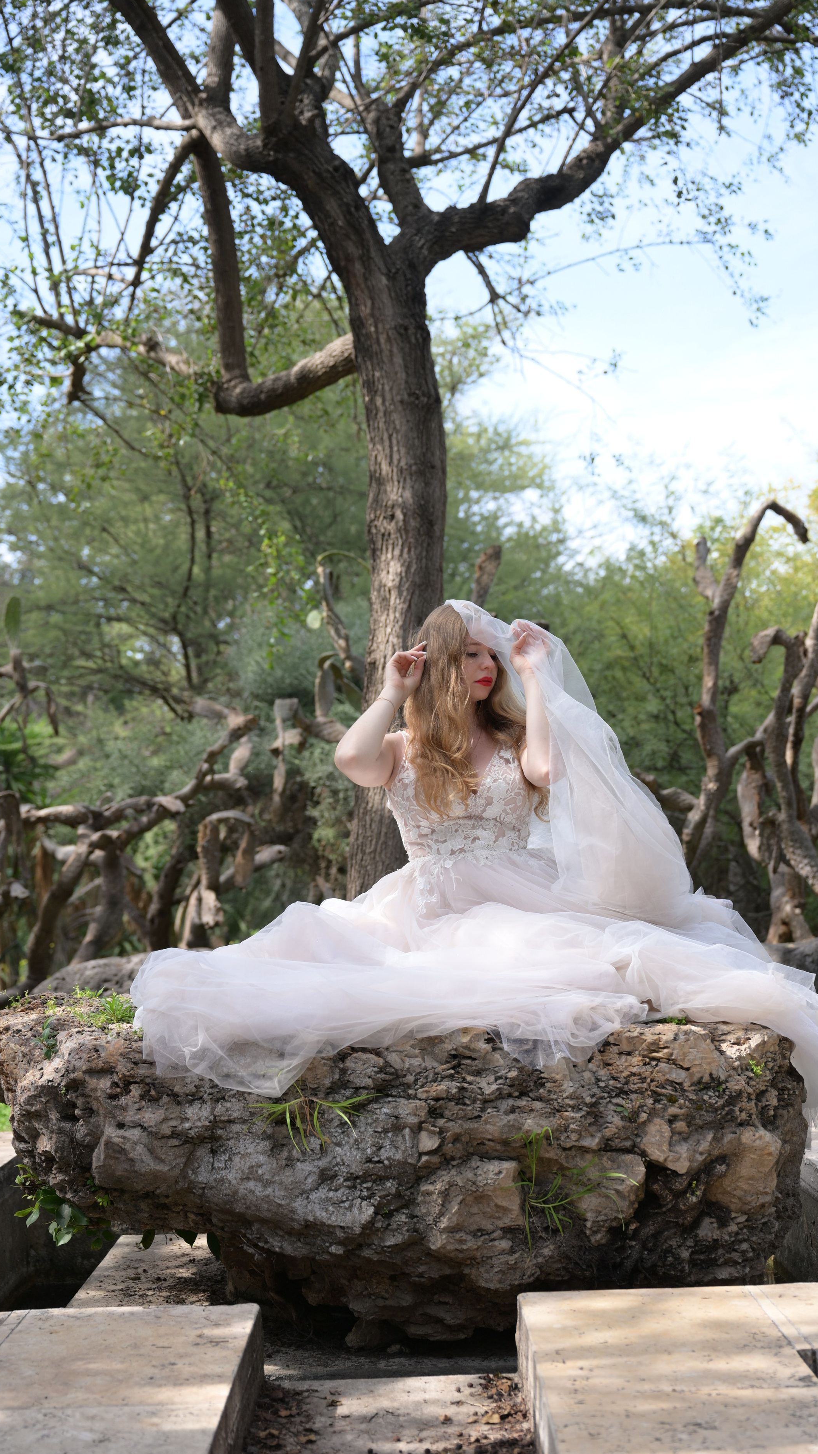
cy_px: 739
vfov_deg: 44.6
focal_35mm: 46
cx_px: 447
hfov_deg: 26.0
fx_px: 1774
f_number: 3.5
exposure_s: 1/400
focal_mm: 43
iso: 125
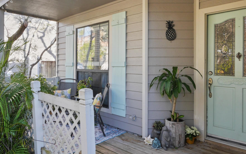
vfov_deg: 46.0
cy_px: 70
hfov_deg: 68.3
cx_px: 112
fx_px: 181
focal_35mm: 27
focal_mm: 9
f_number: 11
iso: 400
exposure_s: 1/20
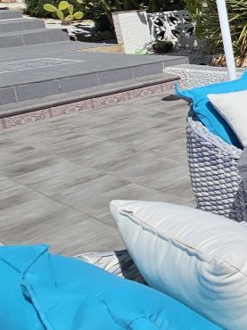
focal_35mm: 45
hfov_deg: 18.2
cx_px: 515
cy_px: 55
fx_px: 429
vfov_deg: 40.0
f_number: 2.2
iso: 50
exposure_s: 1/4408
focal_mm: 2.2
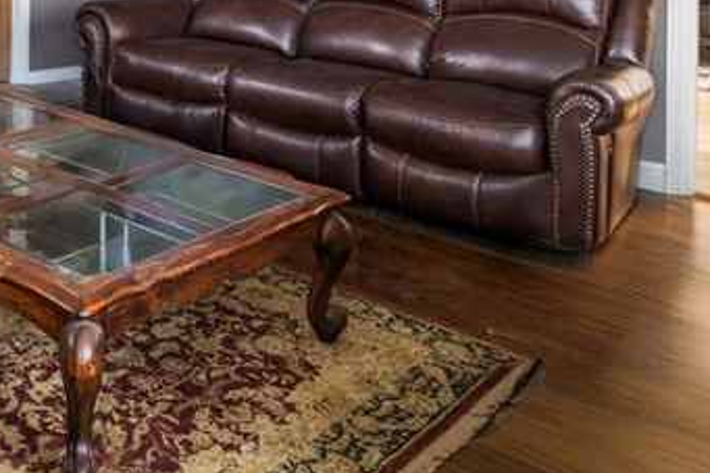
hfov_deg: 39.8
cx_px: 46
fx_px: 887
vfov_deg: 25.7
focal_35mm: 45
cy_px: -140
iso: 200
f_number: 7.1
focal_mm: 10
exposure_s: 1.6
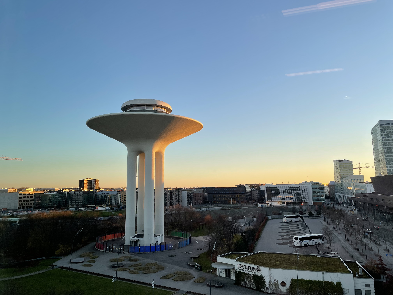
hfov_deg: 67.3
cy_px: 148
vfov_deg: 53.1
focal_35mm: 26
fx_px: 295
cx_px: 196
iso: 32
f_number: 1.6
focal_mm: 4.2
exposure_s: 1/450
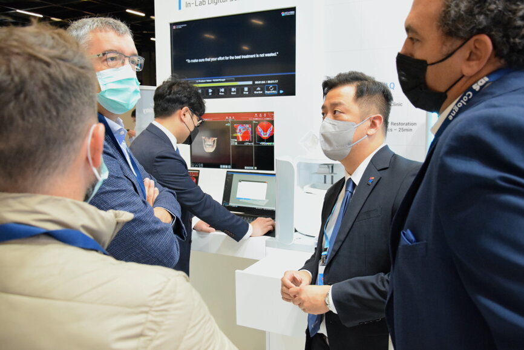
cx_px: 262
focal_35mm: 33
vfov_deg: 40.0
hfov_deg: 57.2
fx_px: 480
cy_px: 175
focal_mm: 22
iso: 4000
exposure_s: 1/160
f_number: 5
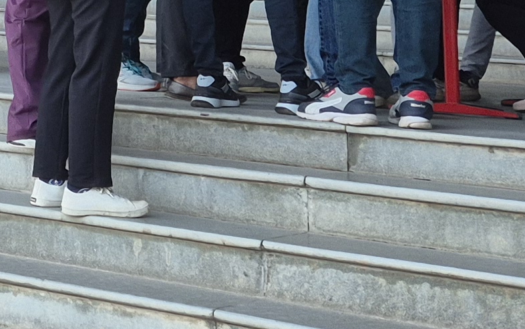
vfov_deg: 10.1
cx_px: -379
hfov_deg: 14.9
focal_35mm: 124
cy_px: -242
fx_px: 1775
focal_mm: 5.4
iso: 64
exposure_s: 1/180
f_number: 1.8
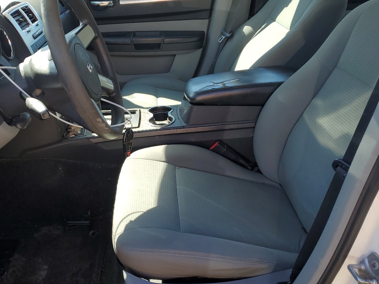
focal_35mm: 34
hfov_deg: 53.2
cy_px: 158
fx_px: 372
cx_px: 135
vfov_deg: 41.7
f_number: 1.5
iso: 50
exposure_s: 1/526
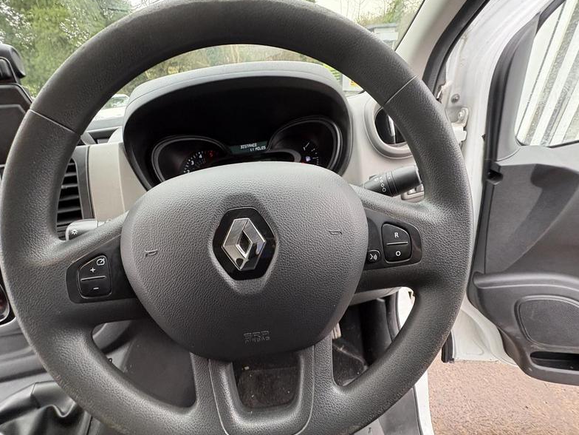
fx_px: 268
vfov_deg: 77.7
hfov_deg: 94.5
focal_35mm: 16
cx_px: 290
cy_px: 246
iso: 320
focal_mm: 2.22
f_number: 2.2
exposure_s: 1/60
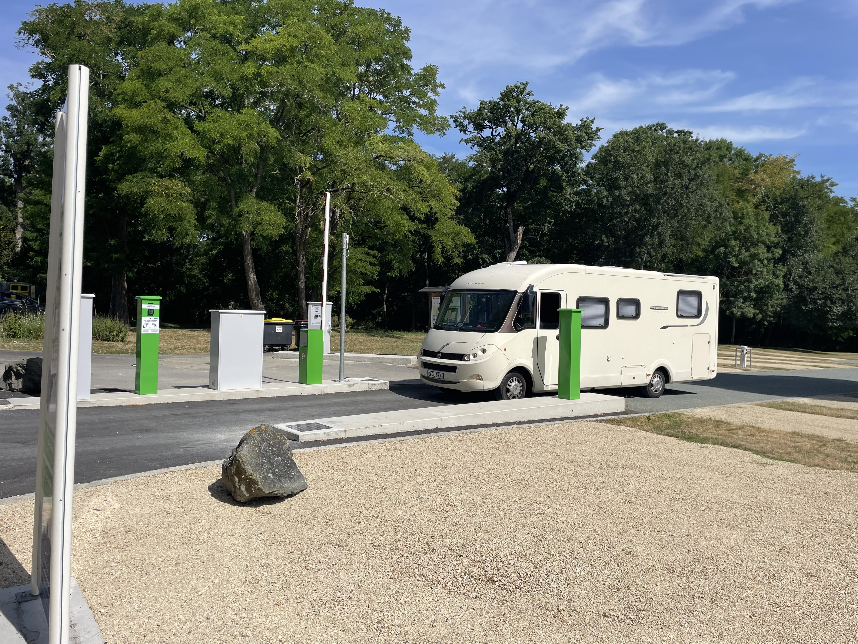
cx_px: 429
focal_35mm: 26
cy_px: 322
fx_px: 644
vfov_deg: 53.1
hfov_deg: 67.3
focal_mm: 4.2
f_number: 1.6
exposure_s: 1/6494
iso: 32
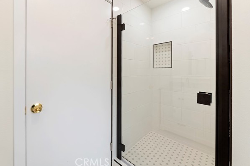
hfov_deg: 100.4
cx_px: 121
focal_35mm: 15
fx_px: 104
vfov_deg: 77.3
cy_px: 79
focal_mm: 14
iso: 800
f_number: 10
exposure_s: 1/40
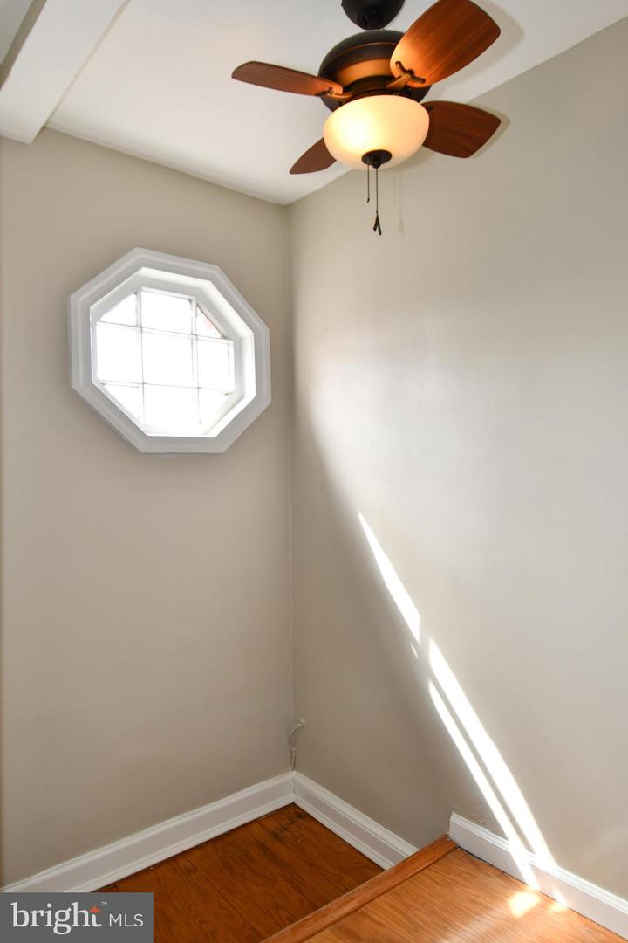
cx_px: 314
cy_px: 472
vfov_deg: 90.0
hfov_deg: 67.4
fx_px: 471
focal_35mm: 18
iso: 200
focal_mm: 12
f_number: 4.5
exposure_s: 1/80
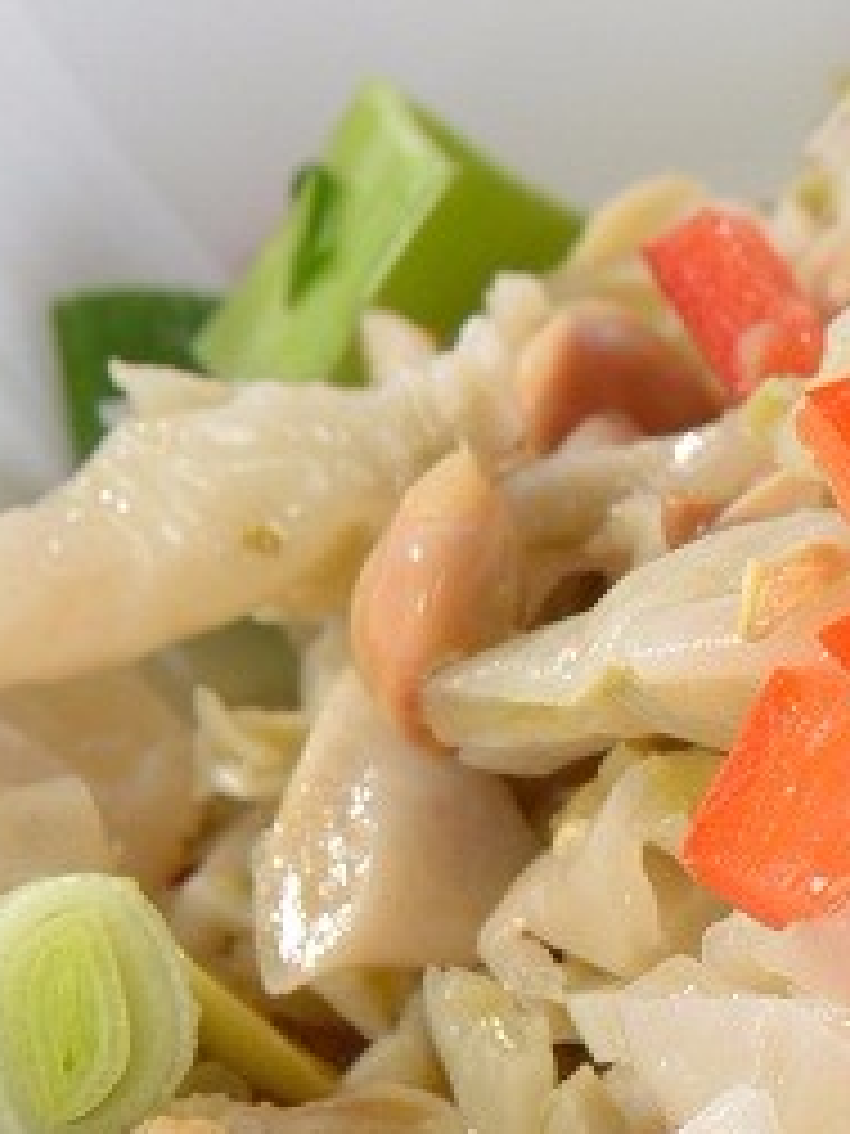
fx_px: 9658
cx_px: 1579
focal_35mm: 295
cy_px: 385
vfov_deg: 6.7
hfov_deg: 5.0
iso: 100
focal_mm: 70
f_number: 14
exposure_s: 1/80
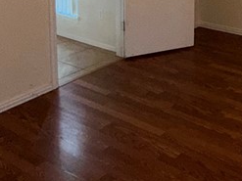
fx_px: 405
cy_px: -58
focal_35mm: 58
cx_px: 218
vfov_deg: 22.4
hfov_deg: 31.7
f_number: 2.2
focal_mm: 2.22
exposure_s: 1/60
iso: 200
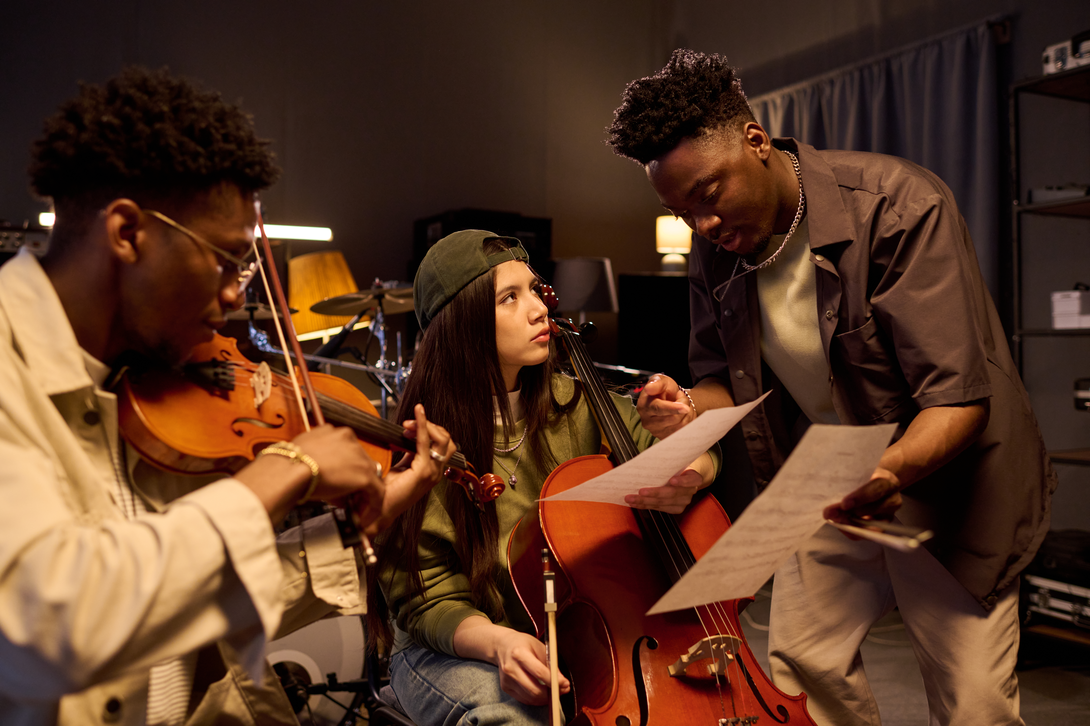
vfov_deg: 37.9
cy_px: 363
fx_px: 1060
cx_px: 545
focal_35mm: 35
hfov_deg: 54.4
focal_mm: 35
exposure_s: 1/160
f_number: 2.8
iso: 1000
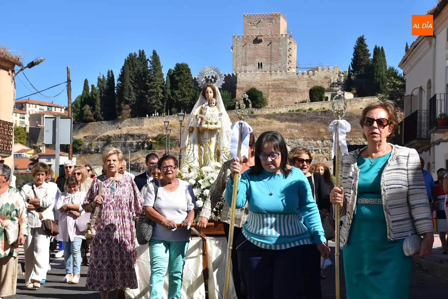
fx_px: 971
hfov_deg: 26.0
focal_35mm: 78
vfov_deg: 17.5
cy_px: 150
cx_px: 224
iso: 200
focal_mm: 52
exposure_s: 1/400
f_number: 10
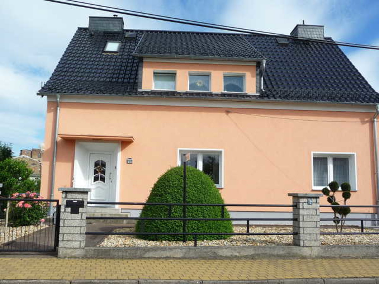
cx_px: 190
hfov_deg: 51.4
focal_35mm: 36
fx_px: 394
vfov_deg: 39.7
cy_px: 142
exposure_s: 1/250
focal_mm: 4.7
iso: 100
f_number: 8
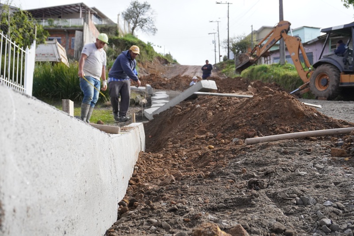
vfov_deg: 34.2
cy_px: 118
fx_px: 383
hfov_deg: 49.6
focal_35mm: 39
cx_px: 177
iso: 1250
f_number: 6.3
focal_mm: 26
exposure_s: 1/2500
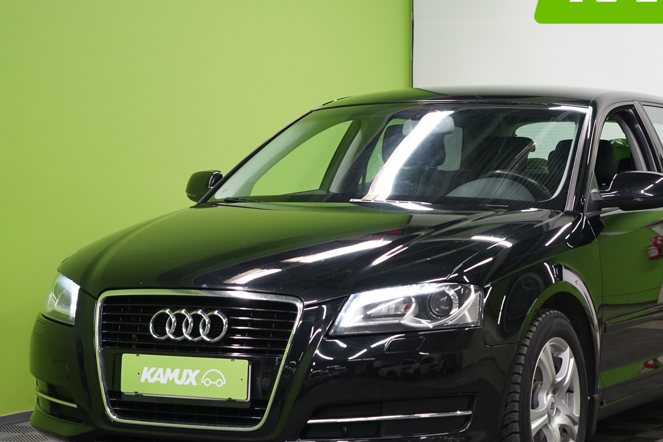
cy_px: 238
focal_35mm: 105
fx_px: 1934
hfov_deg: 19.4
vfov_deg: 13.0
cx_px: 409
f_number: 5.6
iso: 1000
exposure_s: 1/50
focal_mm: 70
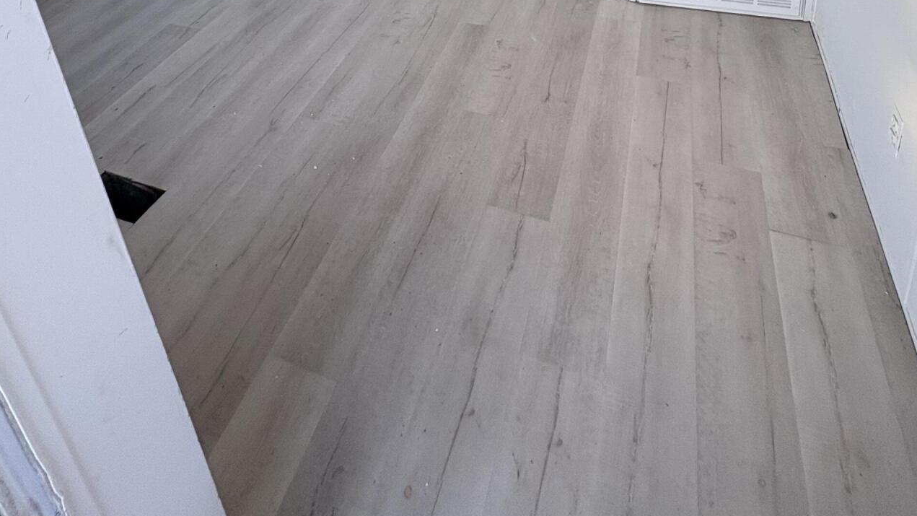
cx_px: 470
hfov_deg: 76.3
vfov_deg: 33.6
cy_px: -166
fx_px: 584
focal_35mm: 24
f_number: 2.2
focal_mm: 2.22
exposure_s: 1/99
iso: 80
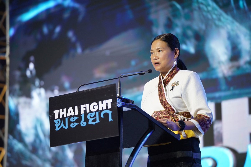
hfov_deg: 14.0
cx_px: 126
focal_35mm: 147
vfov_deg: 9.3
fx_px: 1025
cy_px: 84
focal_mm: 147
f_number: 2.8
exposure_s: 1/160
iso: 500
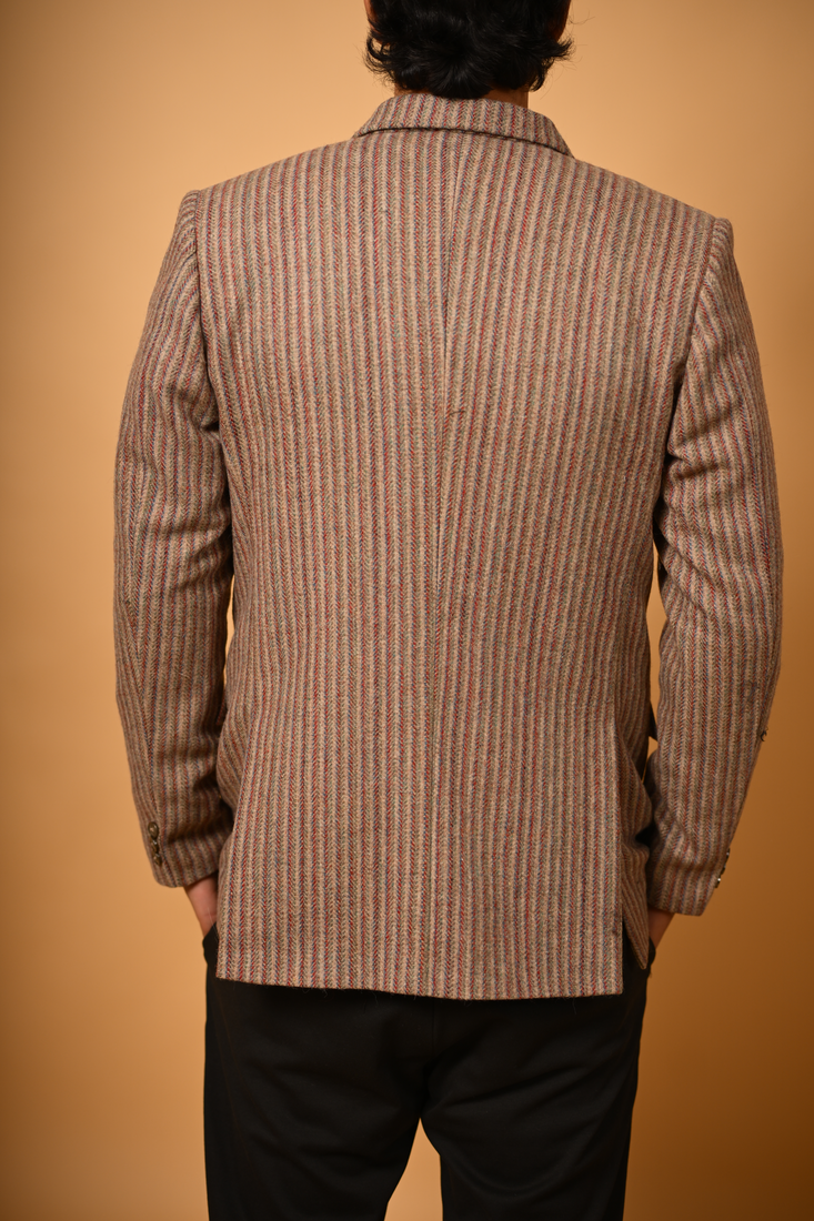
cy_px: 610
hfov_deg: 27.0
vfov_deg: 39.6
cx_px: 407
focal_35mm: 50
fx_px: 1696
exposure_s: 1/1000
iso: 160
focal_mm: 50
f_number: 2.2
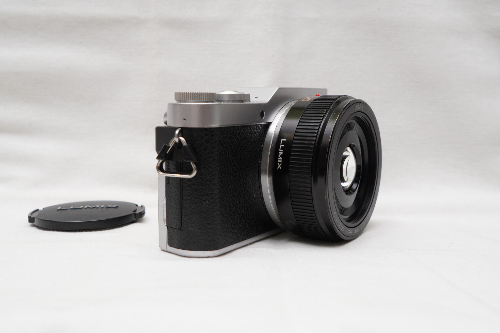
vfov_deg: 31.9
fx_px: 583
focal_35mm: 42
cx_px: 250
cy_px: 166
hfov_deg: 46.4
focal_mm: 28
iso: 800
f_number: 8
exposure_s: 1/60
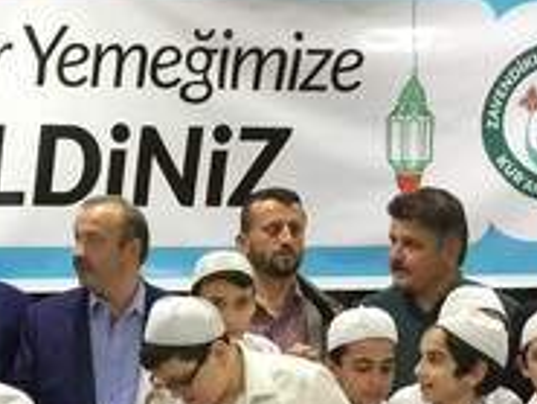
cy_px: 456
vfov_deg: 13.8
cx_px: -32
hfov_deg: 18.1
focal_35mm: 105
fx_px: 1630
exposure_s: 1/17
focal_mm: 4.15
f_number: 2.2
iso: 100
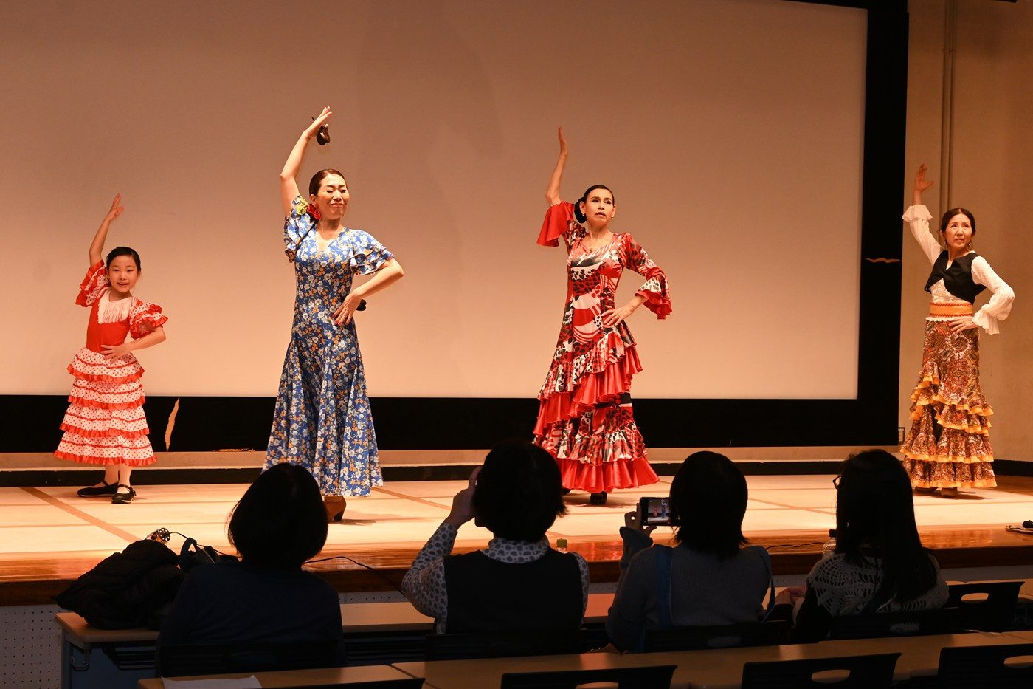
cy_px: 344
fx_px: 1635
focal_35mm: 57
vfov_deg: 23.8
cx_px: 516
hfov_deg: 35.1
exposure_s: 1/60
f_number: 5.6
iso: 640
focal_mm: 38
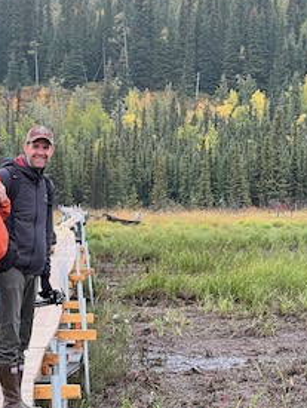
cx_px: -8
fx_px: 1947
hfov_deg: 9.0
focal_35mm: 165
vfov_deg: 11.9
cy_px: 381
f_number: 2.8
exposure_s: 1/99
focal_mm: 9
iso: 80
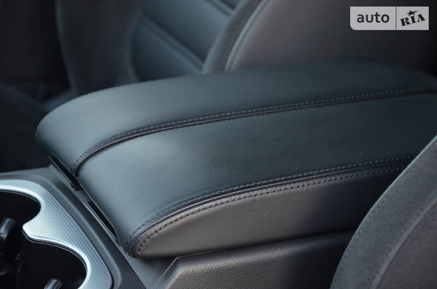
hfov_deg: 16.1
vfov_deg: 10.7
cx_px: 218
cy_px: 144
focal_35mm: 128
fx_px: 1545
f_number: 5.6
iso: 900
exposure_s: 1/30
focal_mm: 85
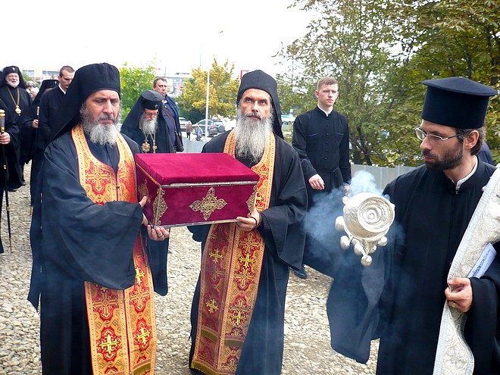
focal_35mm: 35
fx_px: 506
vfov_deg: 40.7
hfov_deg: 52.6
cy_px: 188
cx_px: 250
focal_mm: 5.8
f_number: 2.8
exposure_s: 1/100
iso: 100
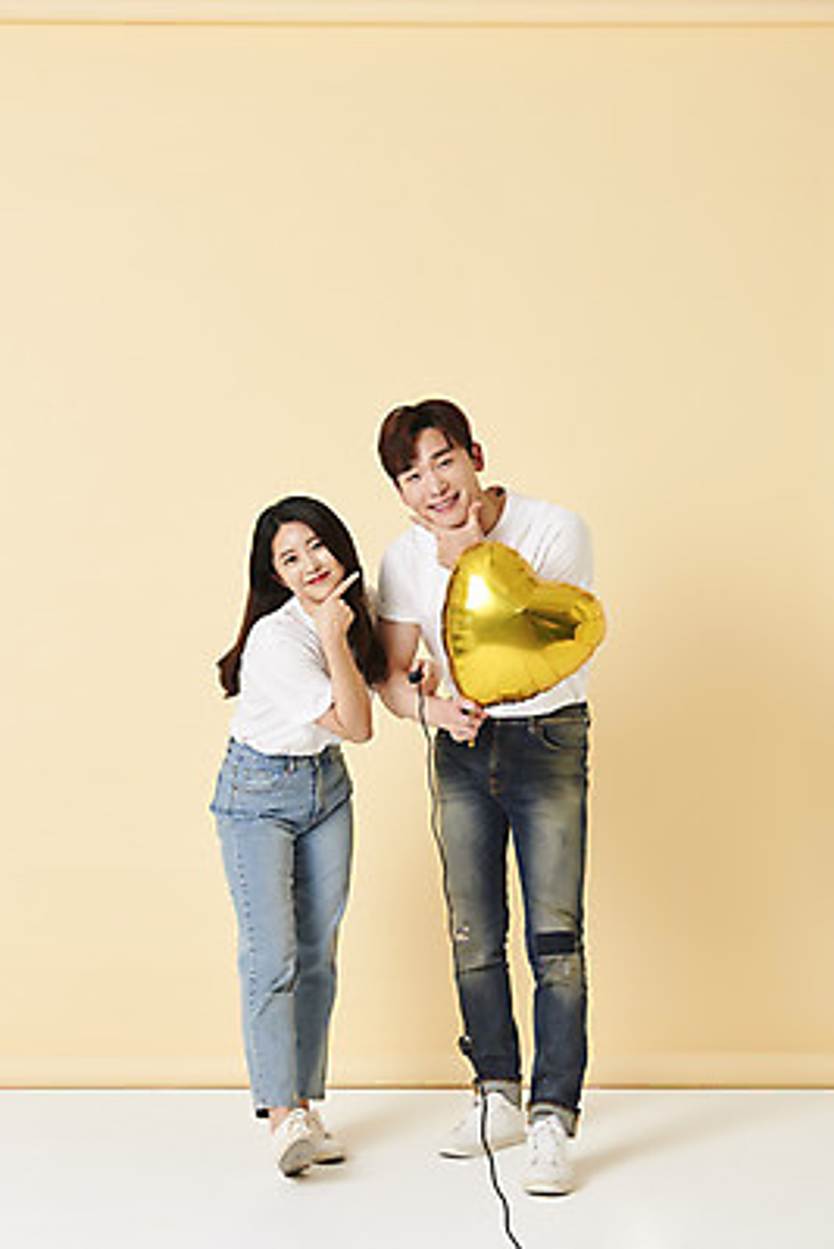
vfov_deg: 32.4
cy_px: 624
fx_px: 2152
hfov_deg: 21.9
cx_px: 417
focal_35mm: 62
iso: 100
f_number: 13
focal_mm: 62
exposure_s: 1/125
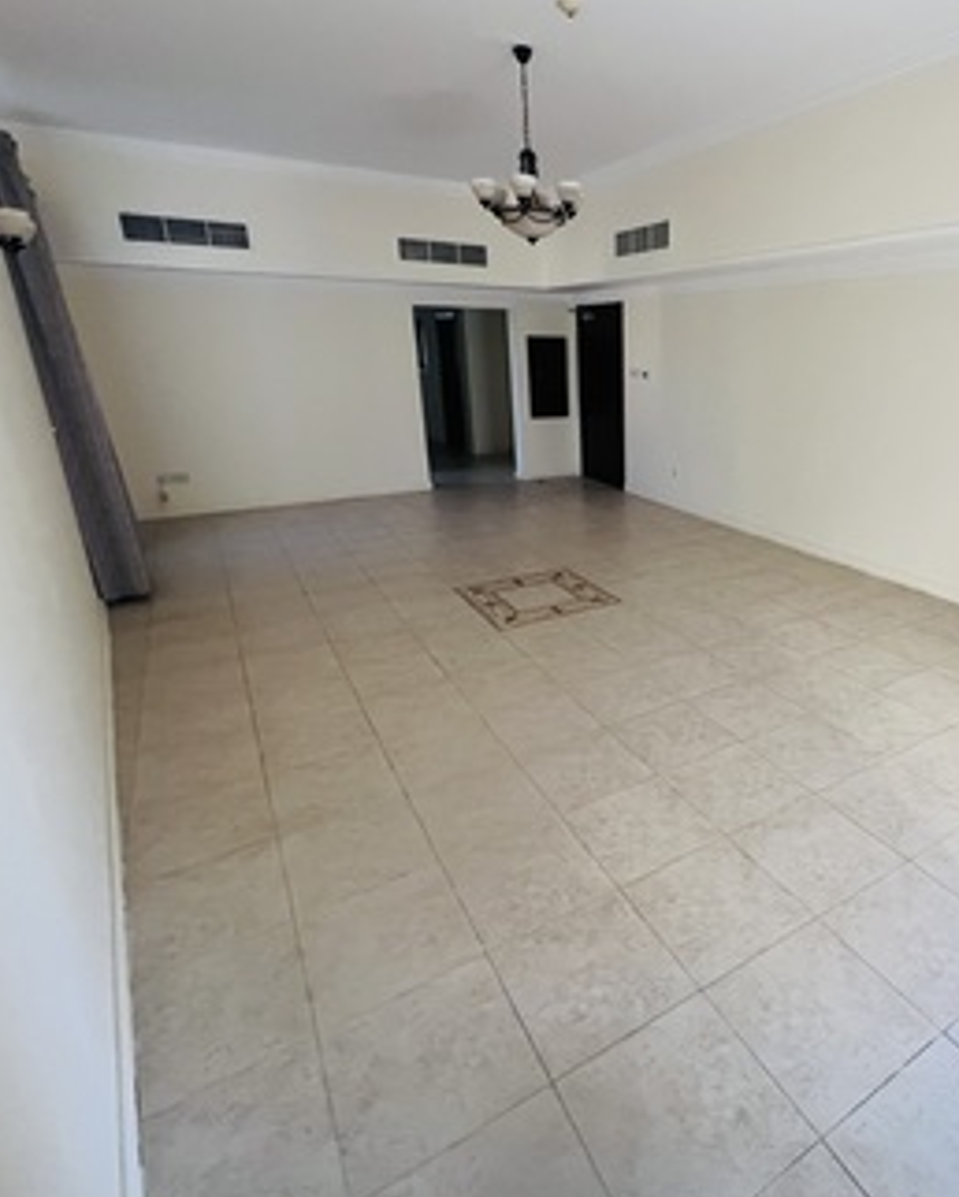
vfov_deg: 86.3
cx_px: 667
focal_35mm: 18
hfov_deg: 70.9
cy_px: 574
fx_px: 638
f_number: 1.8
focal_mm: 1.57
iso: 400
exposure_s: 1/60
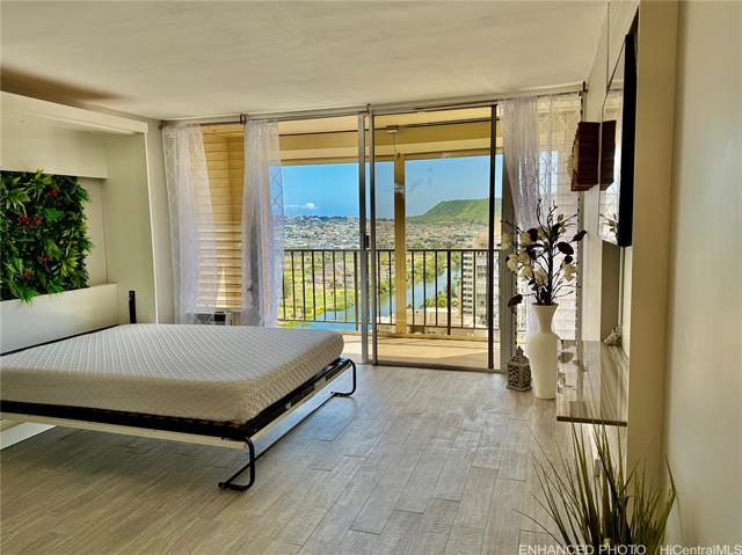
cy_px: 278
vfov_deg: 56.8
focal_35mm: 24
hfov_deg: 71.6
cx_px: 371
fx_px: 514
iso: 80
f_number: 1.78
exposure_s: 1/802
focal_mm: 6.76
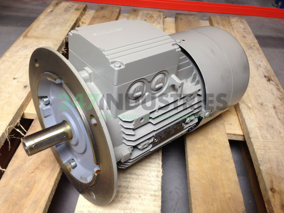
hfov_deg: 55.4
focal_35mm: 33
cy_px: 106
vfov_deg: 42.9
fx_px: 271
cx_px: 142
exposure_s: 1/20
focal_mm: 4.12
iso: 64
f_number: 2.4
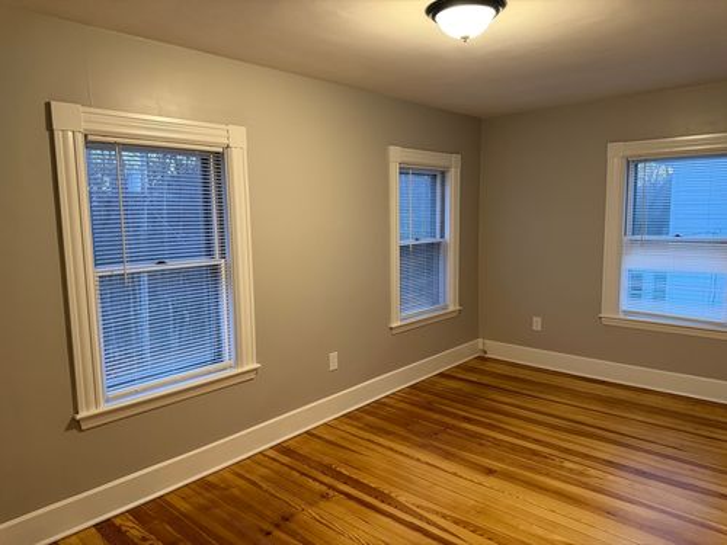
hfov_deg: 71.6
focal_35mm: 24
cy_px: 272
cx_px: 364
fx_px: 504
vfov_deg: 56.8
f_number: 1.78
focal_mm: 6.76
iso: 320
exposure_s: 1/60
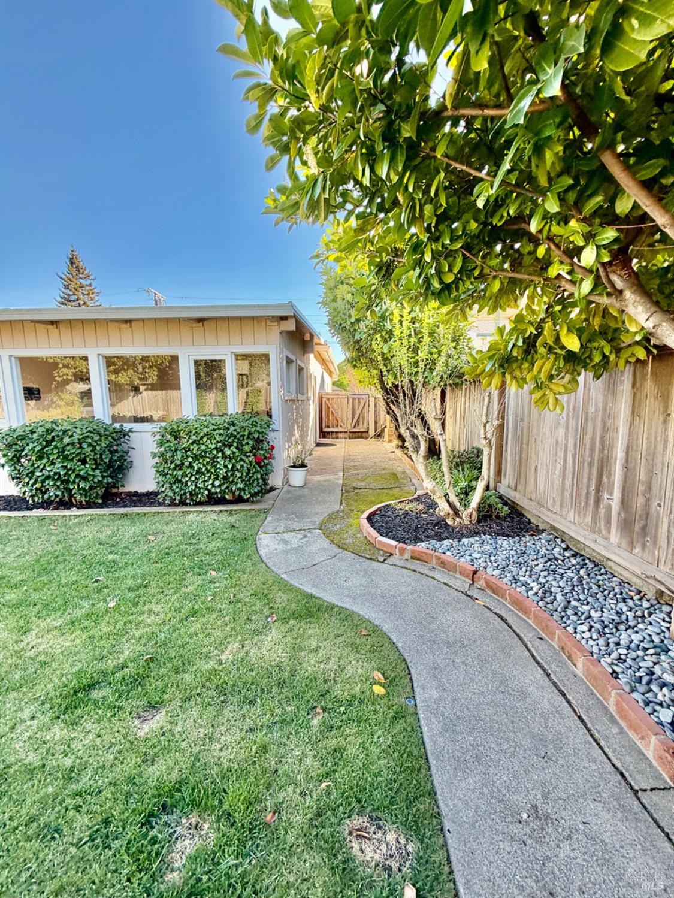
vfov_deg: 102.0
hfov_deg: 85.7
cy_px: 449
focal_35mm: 14
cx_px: 337
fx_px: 363
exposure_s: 1/123
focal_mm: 2.22
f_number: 2.2
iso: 50
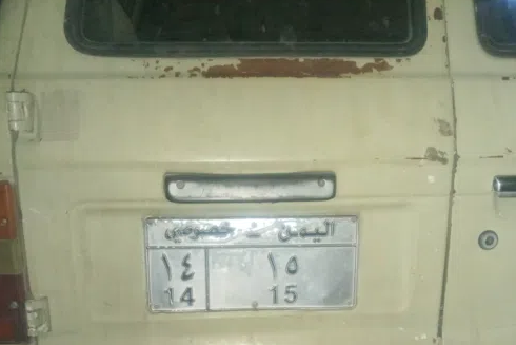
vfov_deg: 34.5
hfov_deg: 50.7
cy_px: 248
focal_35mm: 38
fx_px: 545
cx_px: 263
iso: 800
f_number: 1.8
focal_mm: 3.61
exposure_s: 1/20
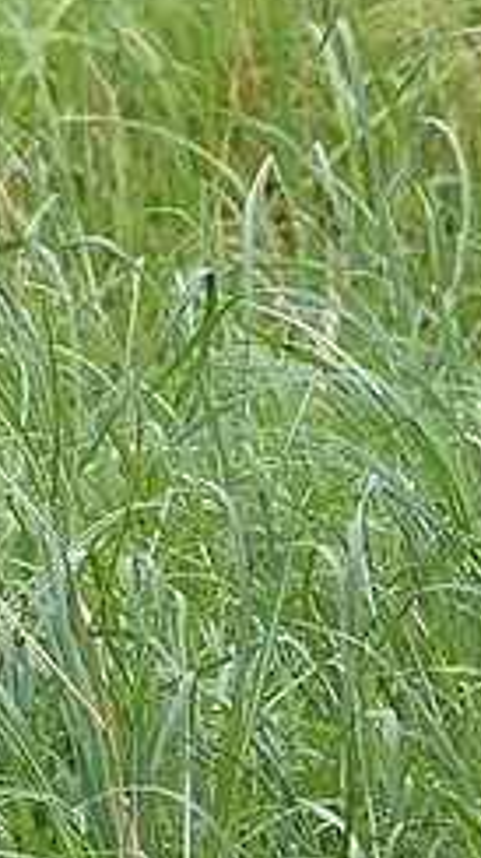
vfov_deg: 1.6
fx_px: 31152
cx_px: -1710
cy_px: -348
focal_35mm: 1372
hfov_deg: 0.9
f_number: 8
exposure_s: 1/320
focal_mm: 200
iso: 800
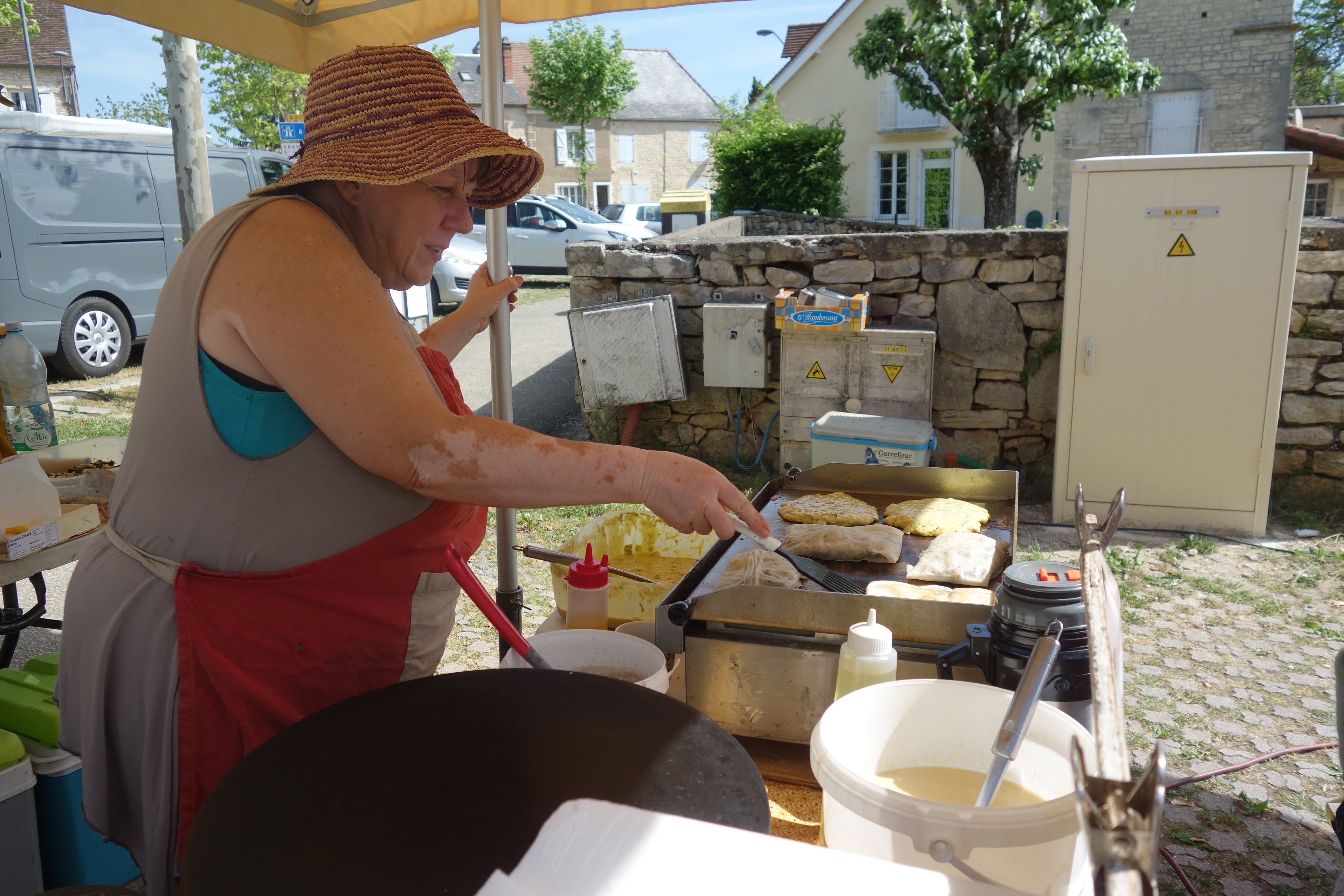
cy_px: 448
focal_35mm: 28
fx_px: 1045
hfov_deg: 65.5
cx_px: 672
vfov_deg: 46.4
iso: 125
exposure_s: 1/640
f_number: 4
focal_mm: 10.4
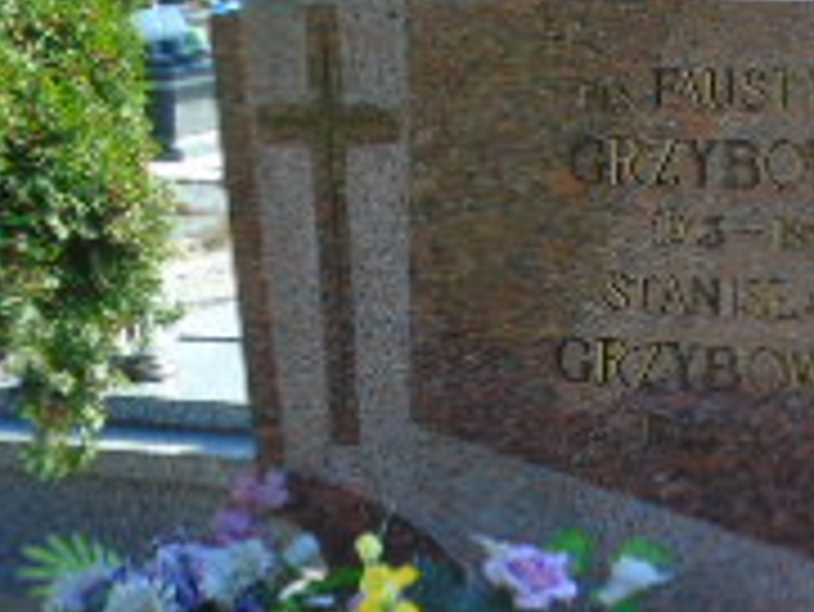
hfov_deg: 16.4
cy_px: 742
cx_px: 360
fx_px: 2824
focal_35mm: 120
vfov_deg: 12.1
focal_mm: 6.1
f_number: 3.8
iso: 80
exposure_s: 1/125
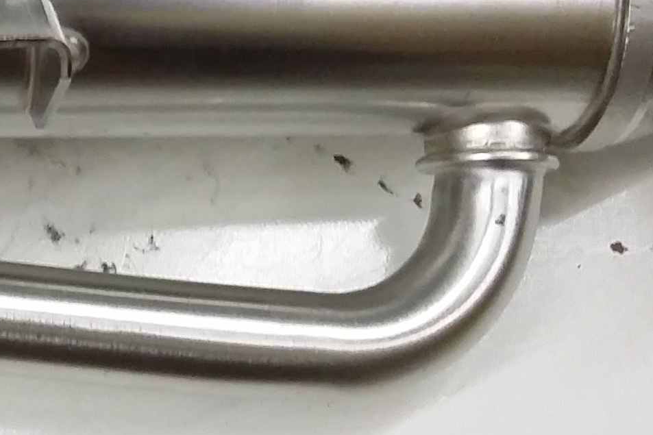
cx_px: -44
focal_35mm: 114
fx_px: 2067
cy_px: 104
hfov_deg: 17.4
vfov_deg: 12.0
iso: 160
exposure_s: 1/17
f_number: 2.4
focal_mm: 3.4
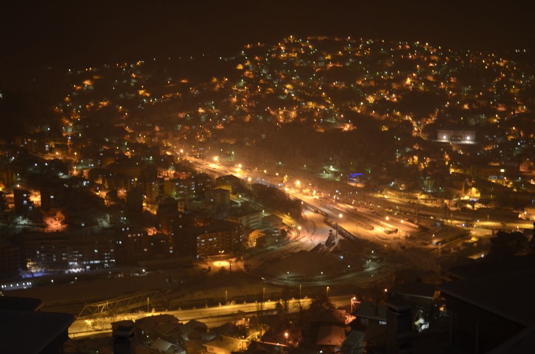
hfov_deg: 39.0
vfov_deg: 26.4
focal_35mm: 51
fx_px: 756
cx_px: 268
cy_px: 177
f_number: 5
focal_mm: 34
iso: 800
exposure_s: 1/1.6
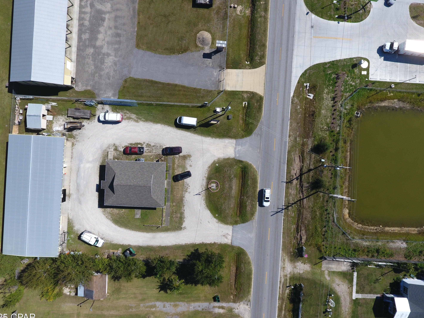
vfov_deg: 63.4
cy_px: 166
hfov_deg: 78.9
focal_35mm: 21
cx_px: 202
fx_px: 257
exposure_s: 1/944
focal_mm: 3.61
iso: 100
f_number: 2.8
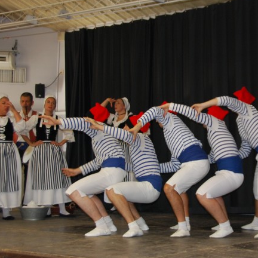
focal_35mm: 74
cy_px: 113
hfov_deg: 23.1
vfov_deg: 23.3
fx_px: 624
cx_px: 193
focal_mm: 28
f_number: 4
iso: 400
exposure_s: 1/60
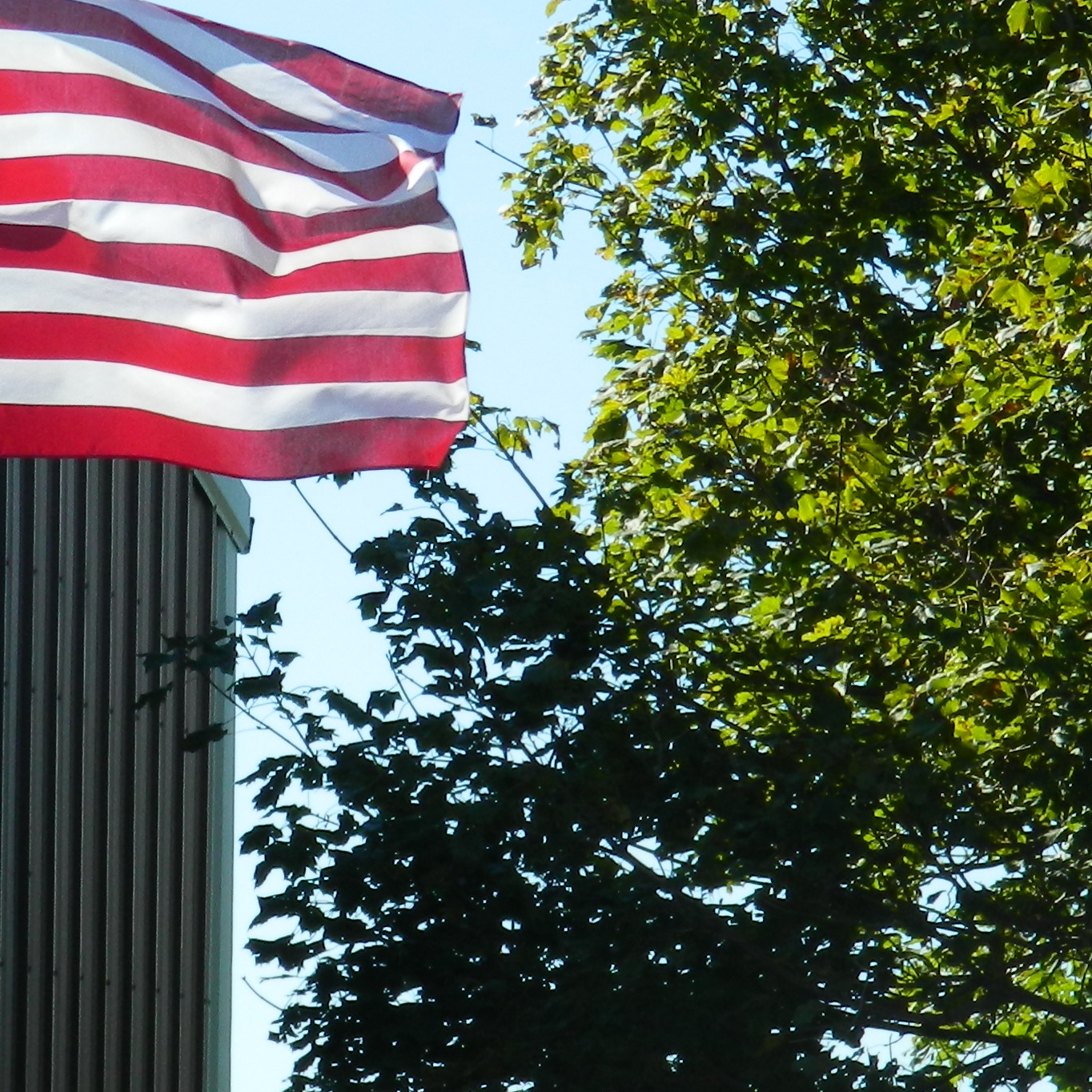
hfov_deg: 4.9
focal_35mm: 361
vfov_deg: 4.9
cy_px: 358
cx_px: 216
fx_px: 12884
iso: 80
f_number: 4.7
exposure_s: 1/320
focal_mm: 23.2
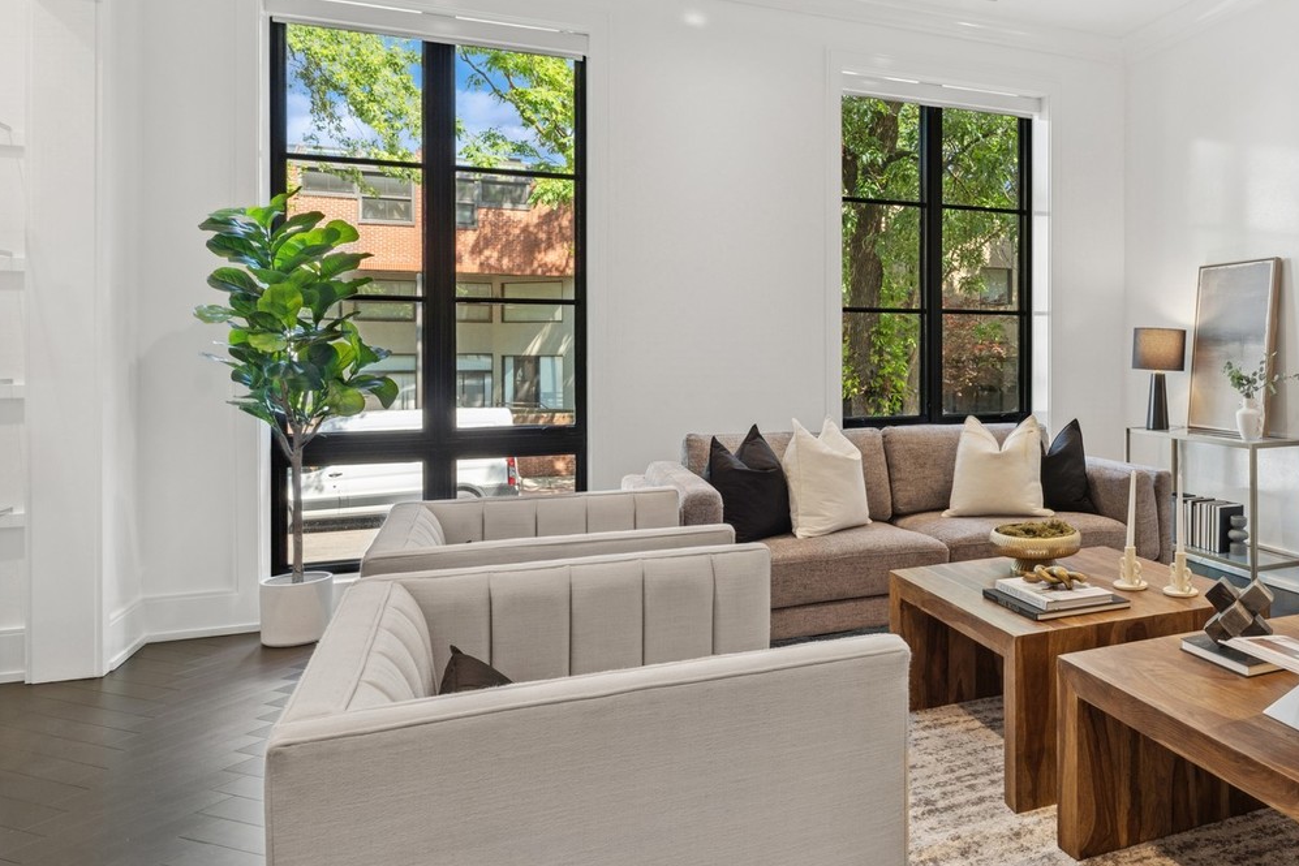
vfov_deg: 49.4
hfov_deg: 64.7
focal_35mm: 26
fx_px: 938
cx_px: 992
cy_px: 361
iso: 320
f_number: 8
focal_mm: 16
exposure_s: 1/50
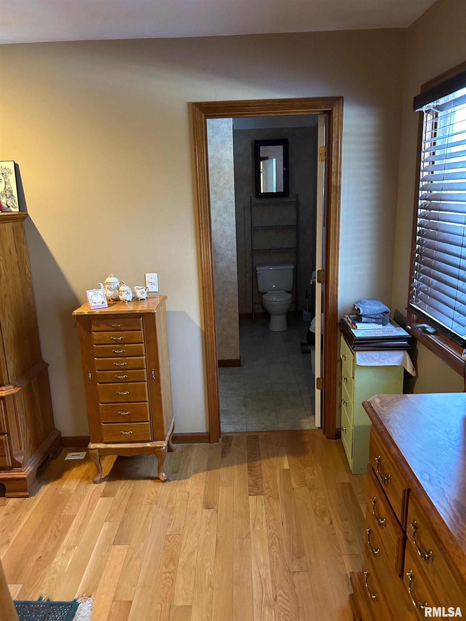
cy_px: 310
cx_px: 233
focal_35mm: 26
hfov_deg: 53.1
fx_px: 467
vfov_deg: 67.3
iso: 400
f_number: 1.5
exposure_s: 1/40
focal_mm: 5.7
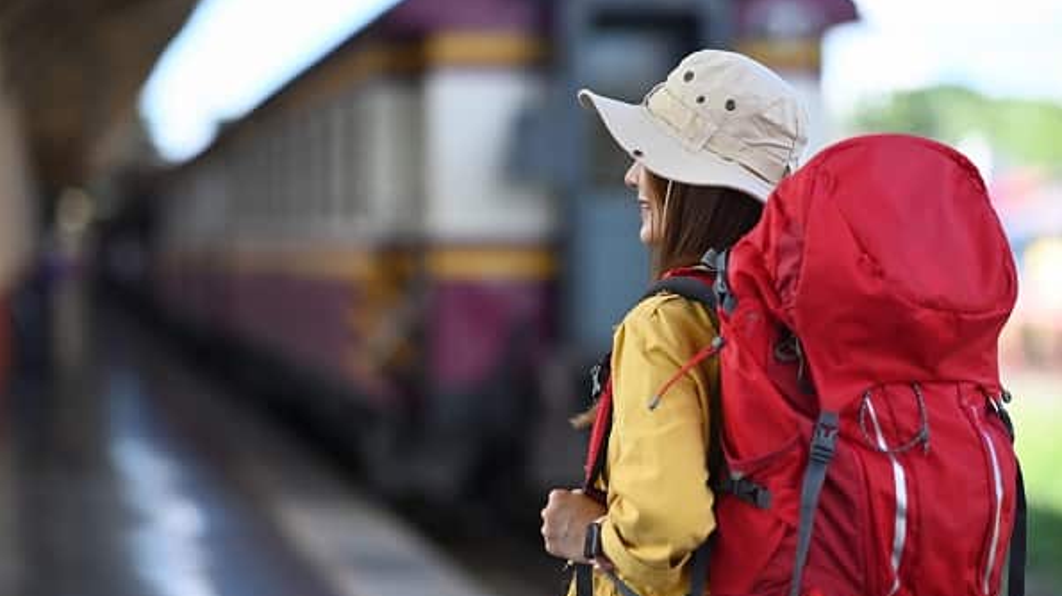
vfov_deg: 10.9
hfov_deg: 19.3
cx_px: 532
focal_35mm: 111
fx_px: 3124
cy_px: 266
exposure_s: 1/2000
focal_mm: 105
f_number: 2
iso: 250
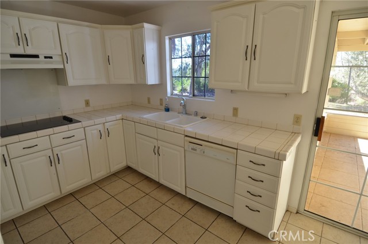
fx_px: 184
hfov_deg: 90.1
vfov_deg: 67.2
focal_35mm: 18
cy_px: 122
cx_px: 184
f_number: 4.5
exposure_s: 1/100
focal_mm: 12
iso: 400
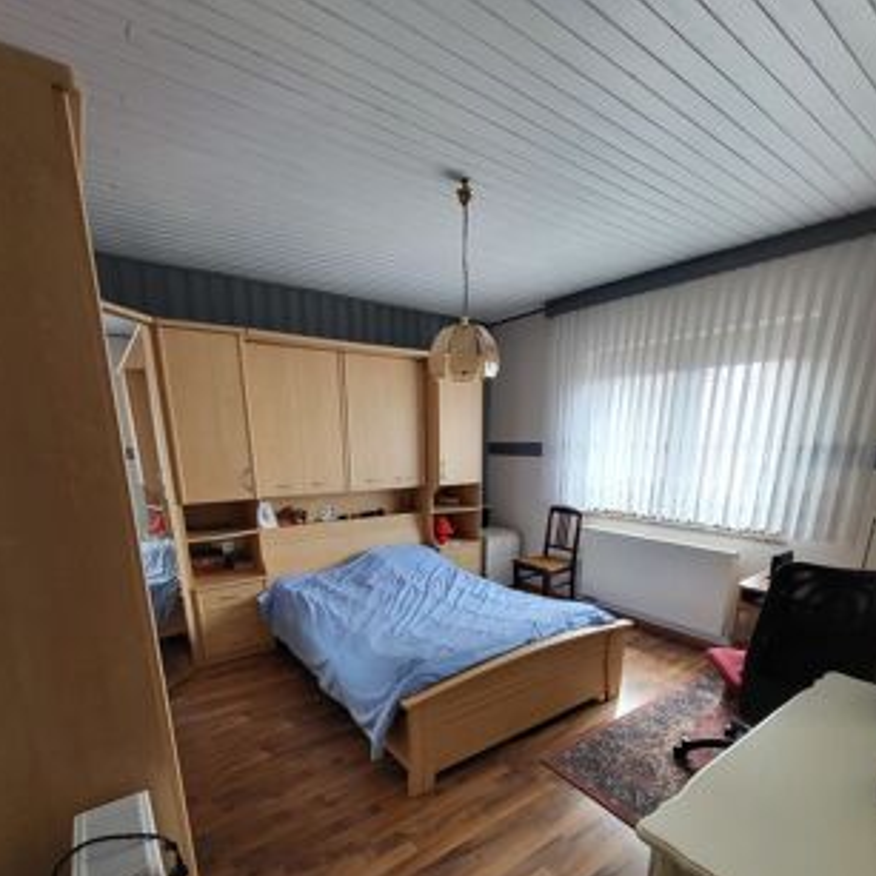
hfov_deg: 87.4
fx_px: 458
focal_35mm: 16
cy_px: 561
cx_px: 439
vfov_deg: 85.3
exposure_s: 1/50
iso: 200
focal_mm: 1.74
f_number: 2.2
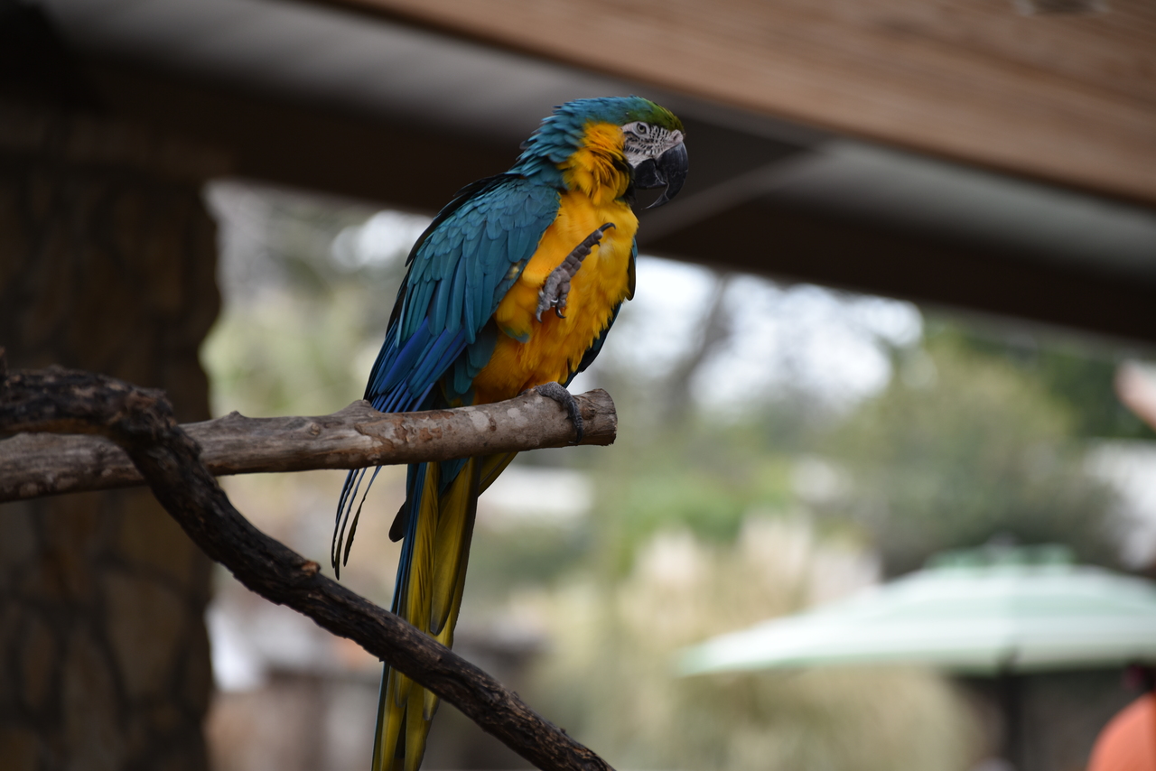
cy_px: 386
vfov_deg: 7.0
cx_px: 578
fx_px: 6263
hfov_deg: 10.5
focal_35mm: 195
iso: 320
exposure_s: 1/400
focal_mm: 195
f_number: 5.3
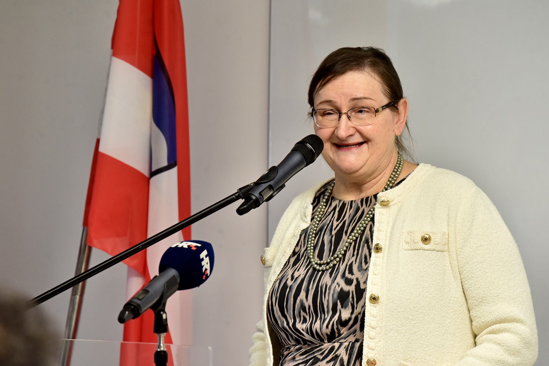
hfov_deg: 10.3
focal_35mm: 200
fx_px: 3051
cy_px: 183
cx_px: 274
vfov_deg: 6.9
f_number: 6.3
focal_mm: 200
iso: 2500
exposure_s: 1/250
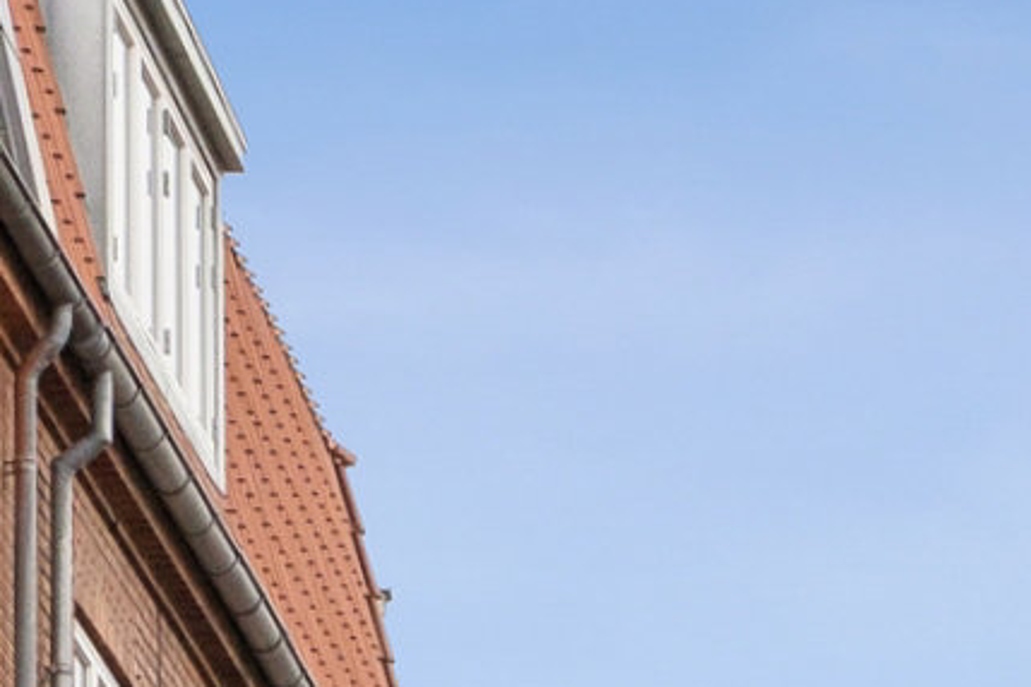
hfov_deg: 8.2
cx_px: 1740
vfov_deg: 5.4
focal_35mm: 245
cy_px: 1737
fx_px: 7016
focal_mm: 35
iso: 800
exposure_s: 1/250
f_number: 10
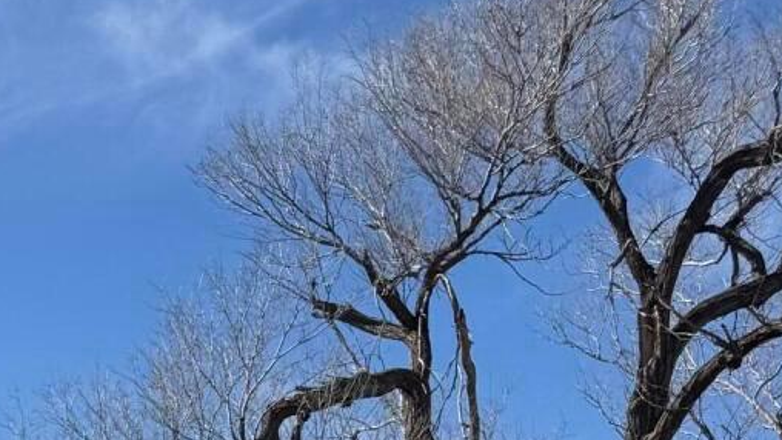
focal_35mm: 103
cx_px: -217
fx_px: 2136
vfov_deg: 9.8
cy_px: 1172
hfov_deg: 19.3
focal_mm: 6.76
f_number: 1.78
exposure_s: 1/5319
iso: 80
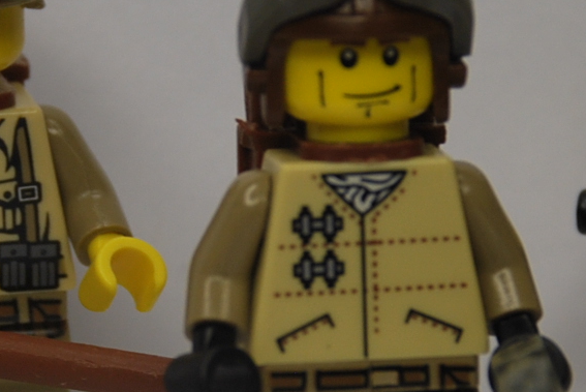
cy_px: 204
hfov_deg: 4.7
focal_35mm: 436
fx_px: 7098
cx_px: 279
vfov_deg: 3.2
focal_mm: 85
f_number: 6.3
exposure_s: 1/125
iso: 200
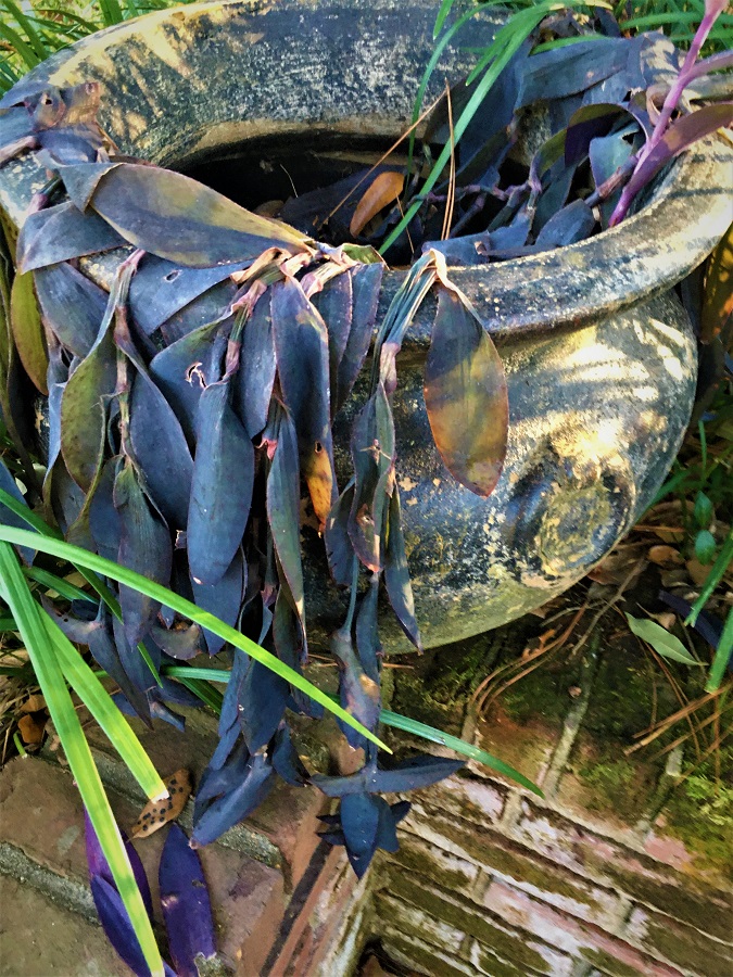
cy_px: 488
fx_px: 819
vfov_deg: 61.7
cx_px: 366
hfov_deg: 48.2
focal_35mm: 29
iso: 125
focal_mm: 4.15
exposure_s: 1/30
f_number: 2.2
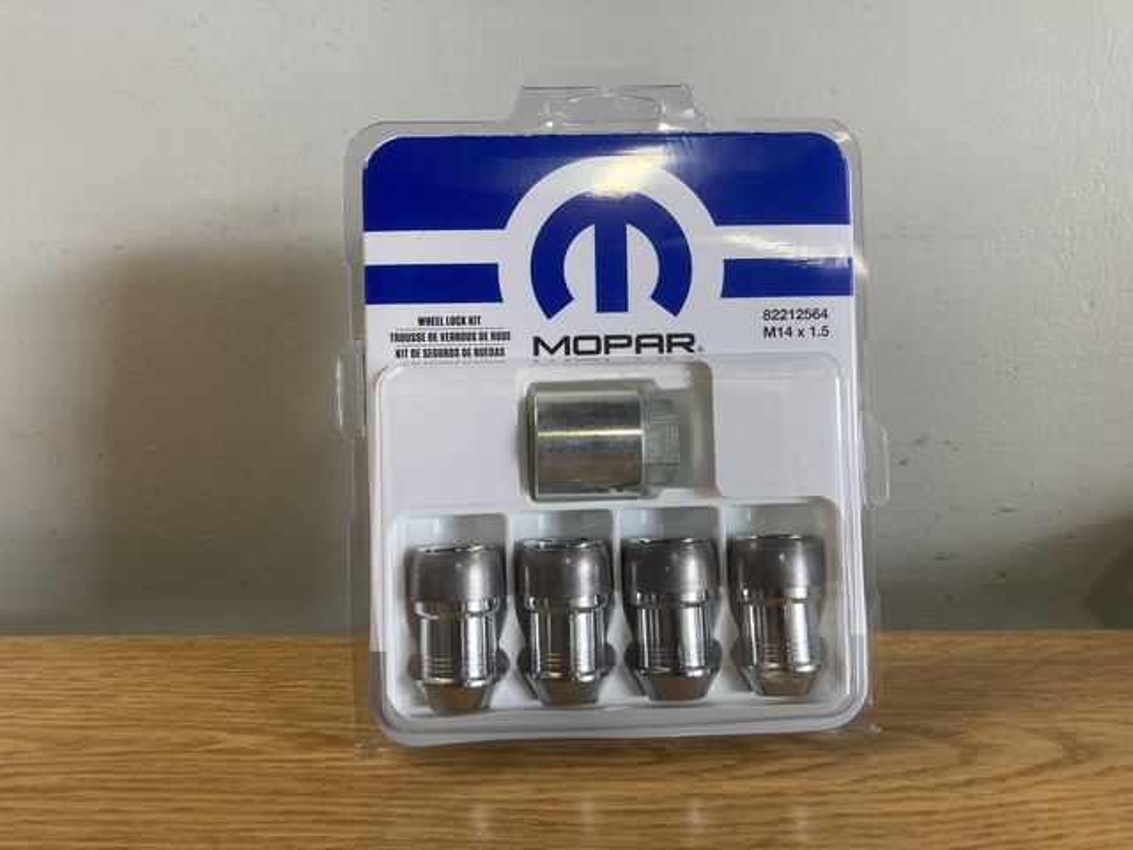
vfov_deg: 49.7
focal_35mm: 28
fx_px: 916
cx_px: 566
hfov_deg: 63.4
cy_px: 425
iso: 50
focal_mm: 3.99
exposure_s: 1/60
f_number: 1.8
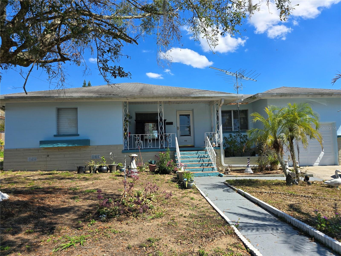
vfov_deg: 58.9
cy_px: 128
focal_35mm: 23
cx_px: 170
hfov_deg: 73.9
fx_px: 227
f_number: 1.7
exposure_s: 1/654
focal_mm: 6.3
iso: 12
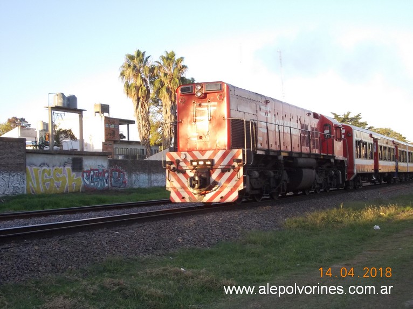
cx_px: 206
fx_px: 608
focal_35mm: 51
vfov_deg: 28.5
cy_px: 154
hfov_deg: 37.5
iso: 140
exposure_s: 1/250
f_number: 3.6
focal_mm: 7.2
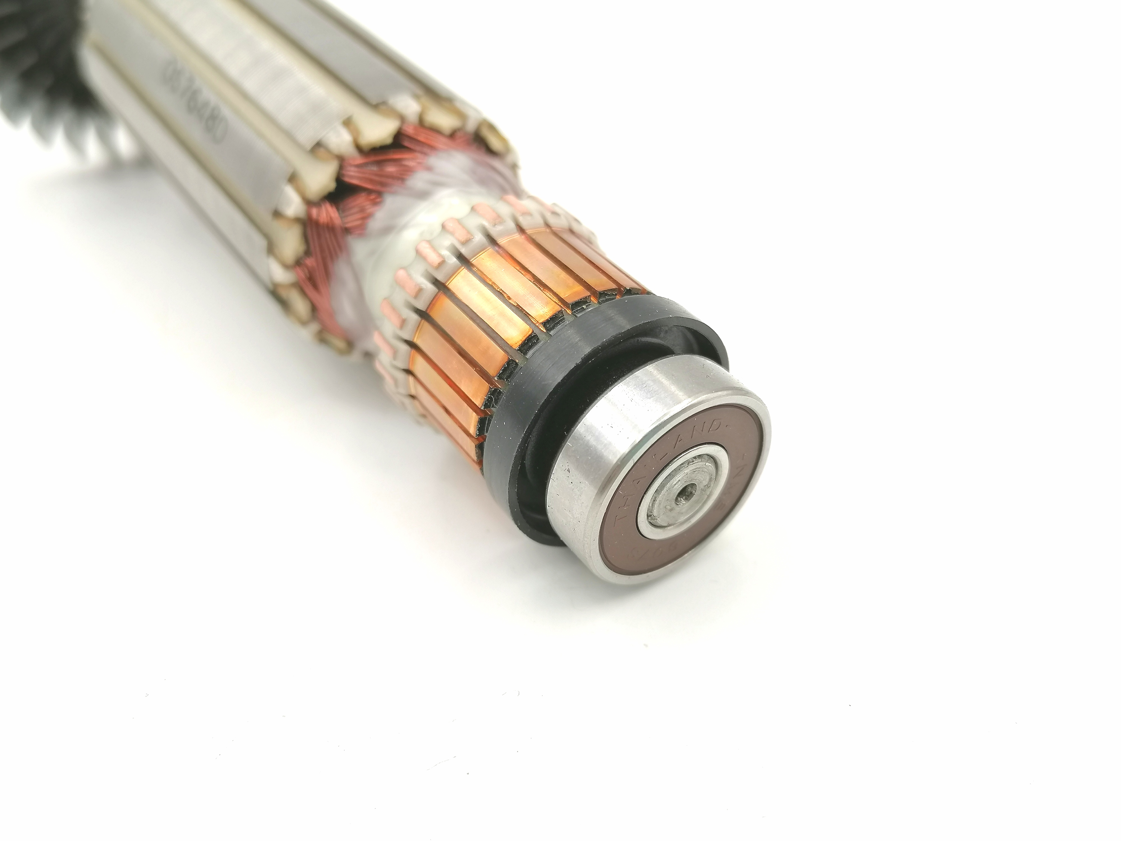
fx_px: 1004
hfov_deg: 58.4
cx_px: 560
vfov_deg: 45.4
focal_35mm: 31
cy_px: 420
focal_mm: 5.3
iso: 64
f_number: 1.8
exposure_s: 1/100
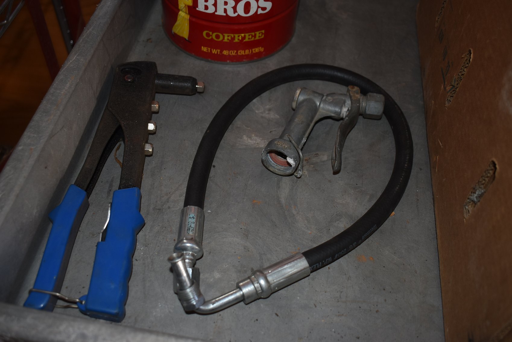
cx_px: 256
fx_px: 512
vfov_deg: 36.9
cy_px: 171
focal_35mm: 36
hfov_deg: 53.1
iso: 400
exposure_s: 1/60
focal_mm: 24
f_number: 3.8
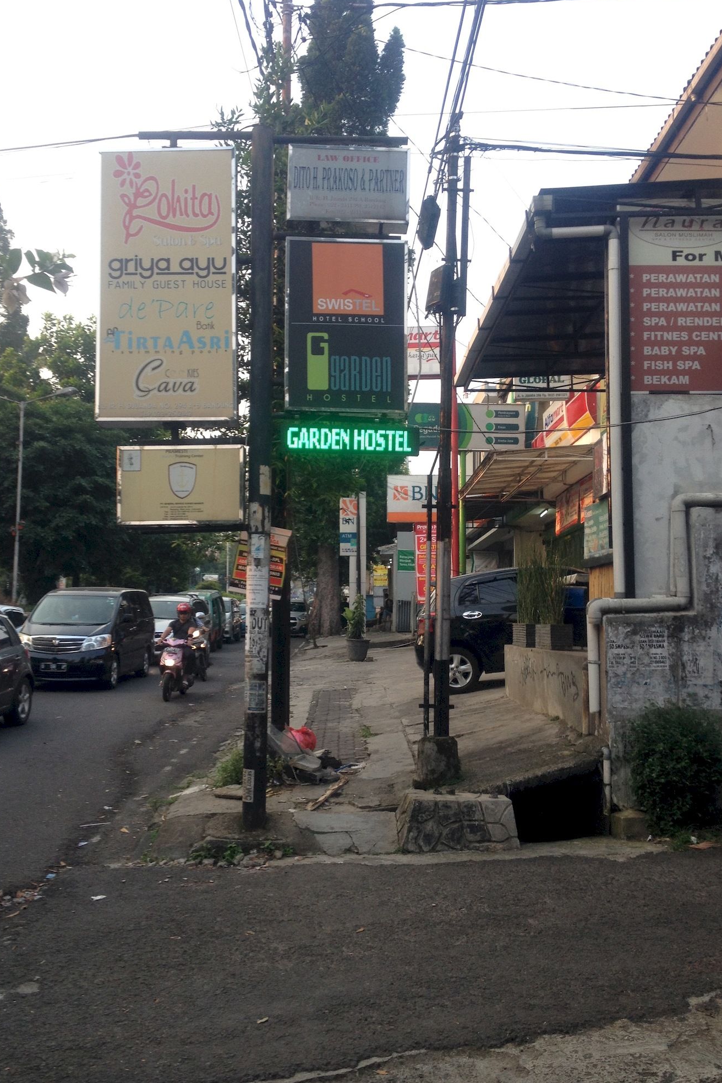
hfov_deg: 35.9
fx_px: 1113
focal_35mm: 37
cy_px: 543
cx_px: 335
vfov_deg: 51.9
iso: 50
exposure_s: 1/120
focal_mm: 4.28
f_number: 2.4
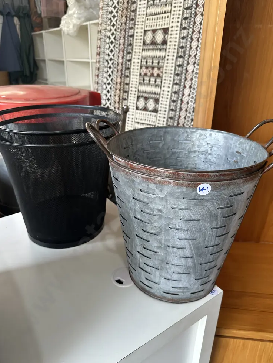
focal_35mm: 25
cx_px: 134
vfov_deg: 69.4
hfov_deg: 54.9
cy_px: 182
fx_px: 263
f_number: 1.78
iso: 64
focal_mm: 6.86
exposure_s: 1/117
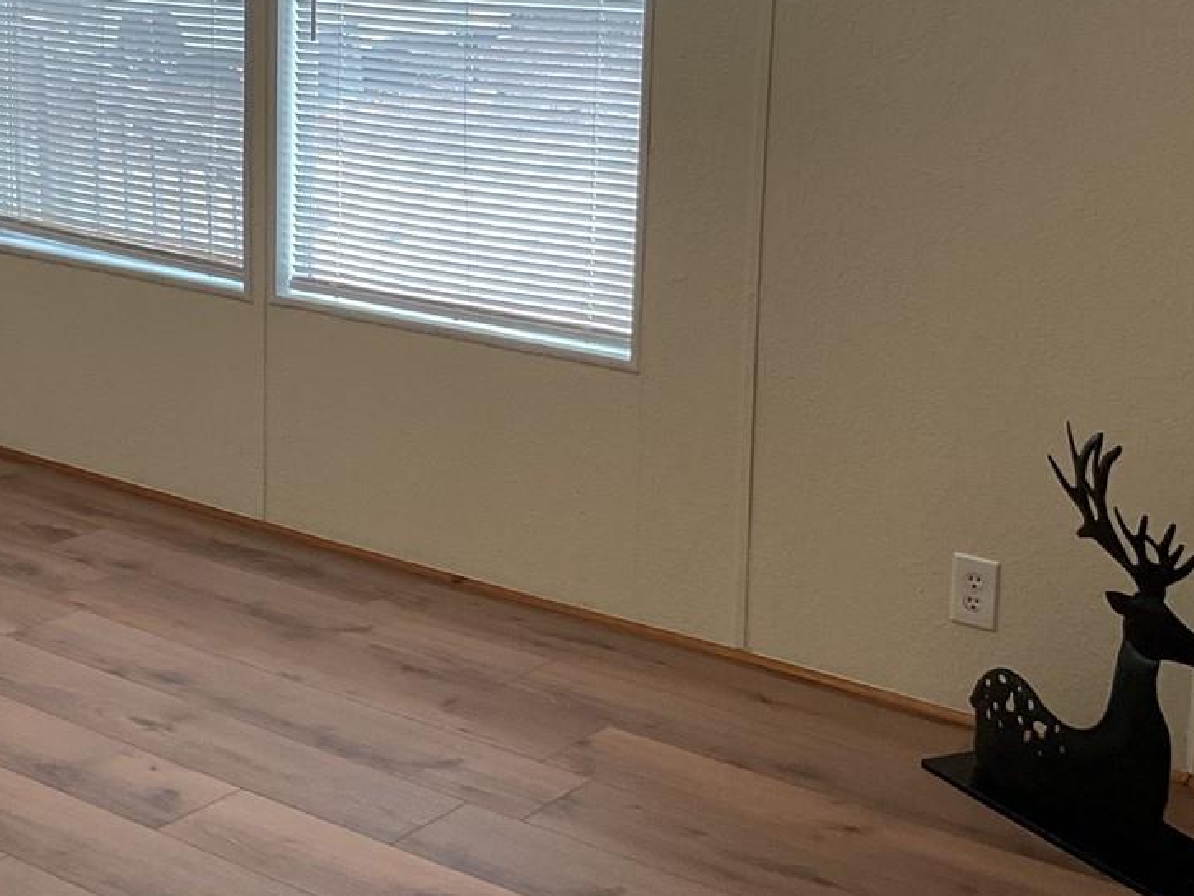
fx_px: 2208
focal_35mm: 64
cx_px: 319
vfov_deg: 22.8
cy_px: 259
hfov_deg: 29.8
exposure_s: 1/60
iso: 50
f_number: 1.8
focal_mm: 3
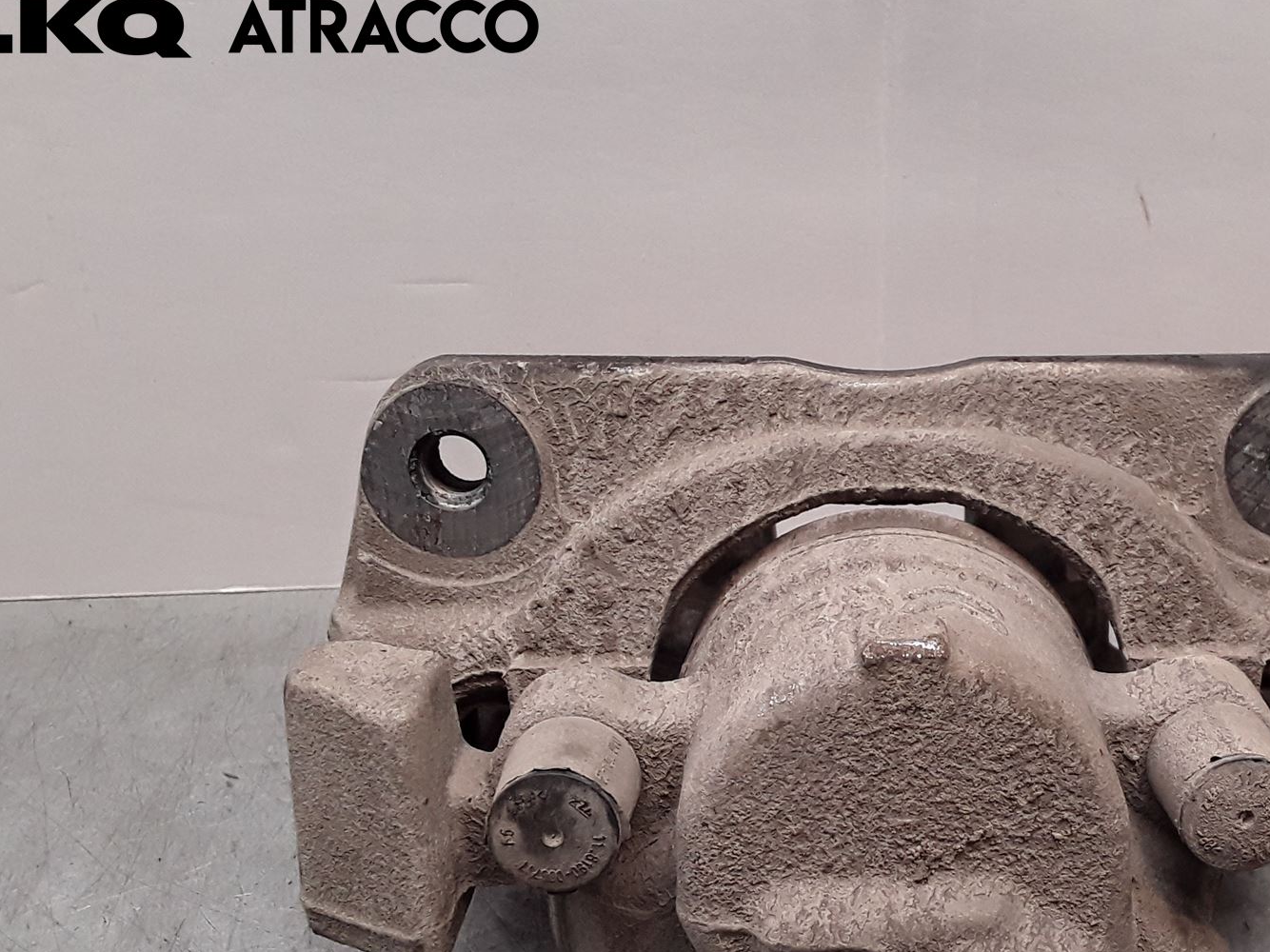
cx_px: 928
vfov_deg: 32.9
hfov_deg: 42.7
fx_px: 1577
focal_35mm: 43
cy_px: 727
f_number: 1.9
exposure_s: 1/111
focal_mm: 2.91
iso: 100
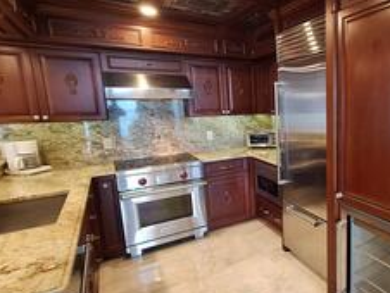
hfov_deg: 67.0
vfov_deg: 59.0
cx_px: 312
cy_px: 146
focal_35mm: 23
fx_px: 259
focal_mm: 1.74
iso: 200
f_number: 2.2
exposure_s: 1/40
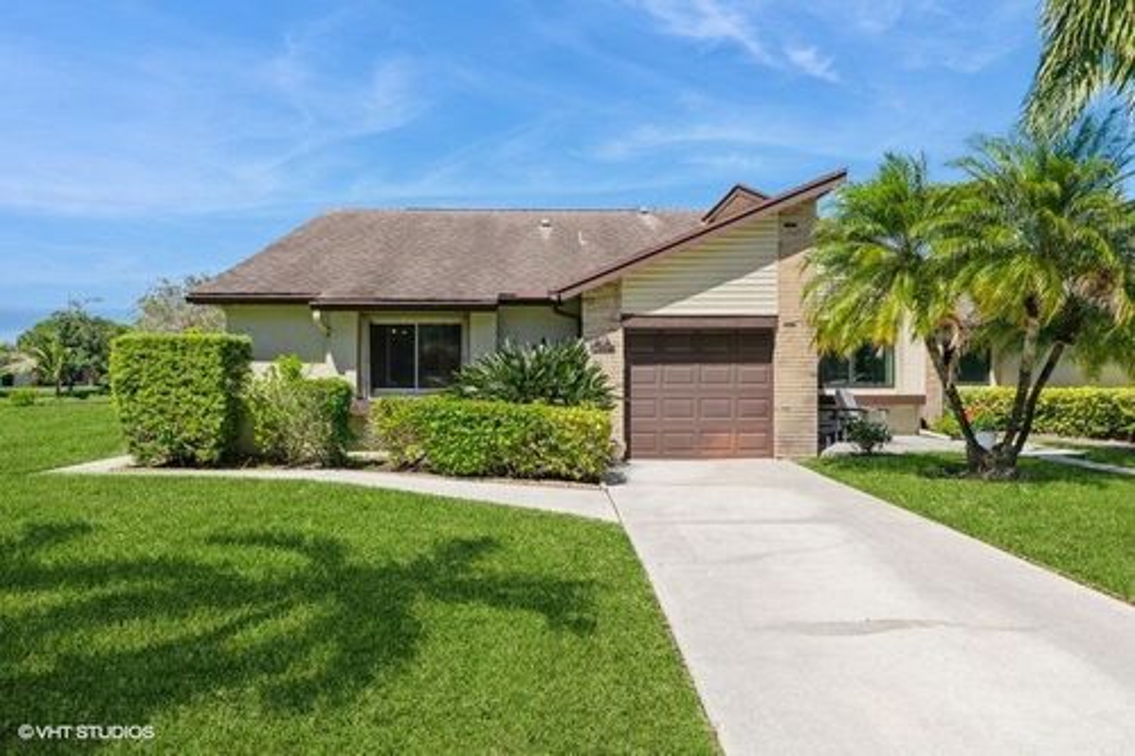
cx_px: 568
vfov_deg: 53.1
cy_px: 378
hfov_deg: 73.8
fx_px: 756
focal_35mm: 24
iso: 100
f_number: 11
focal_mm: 24
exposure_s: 1/200
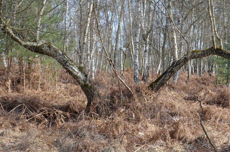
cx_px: 132
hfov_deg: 25.7
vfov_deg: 17.2
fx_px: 504
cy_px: 53
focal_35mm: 79
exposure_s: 1/640
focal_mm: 27
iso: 1600
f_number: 13
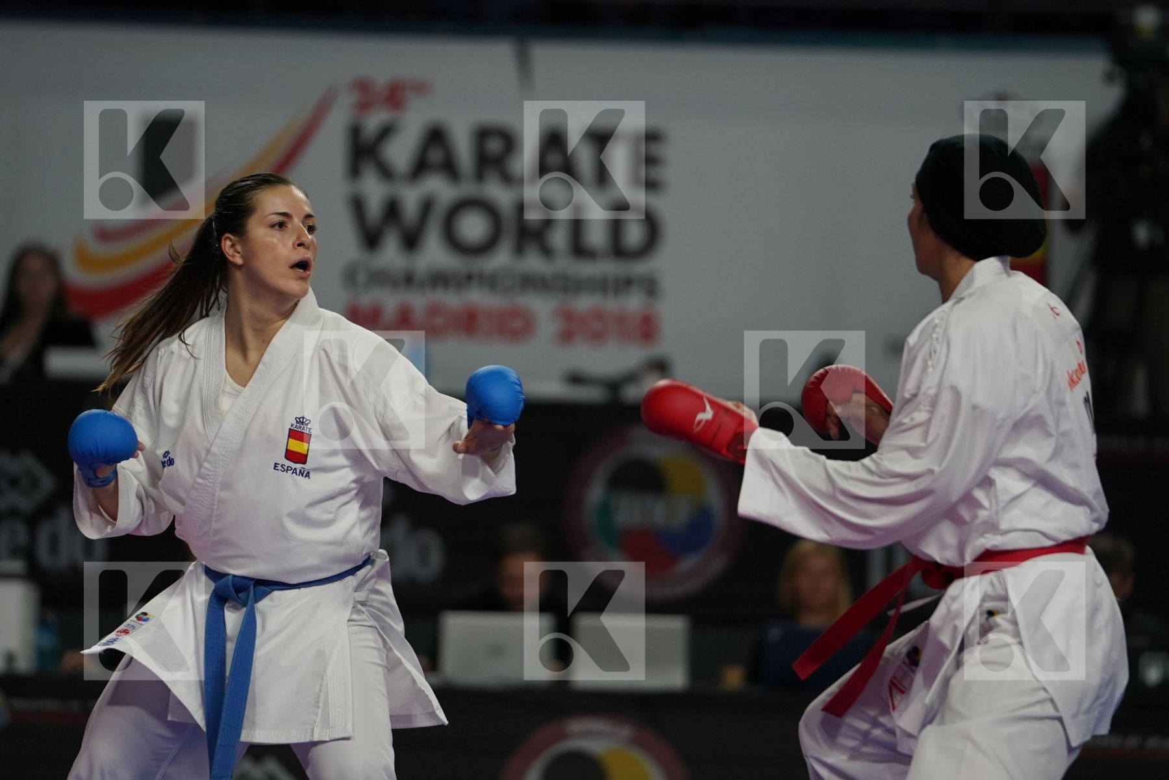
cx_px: 584
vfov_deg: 4.6
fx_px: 9741
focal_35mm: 300
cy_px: 390
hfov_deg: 6.9
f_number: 2.8
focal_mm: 200
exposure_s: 1/1000
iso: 800
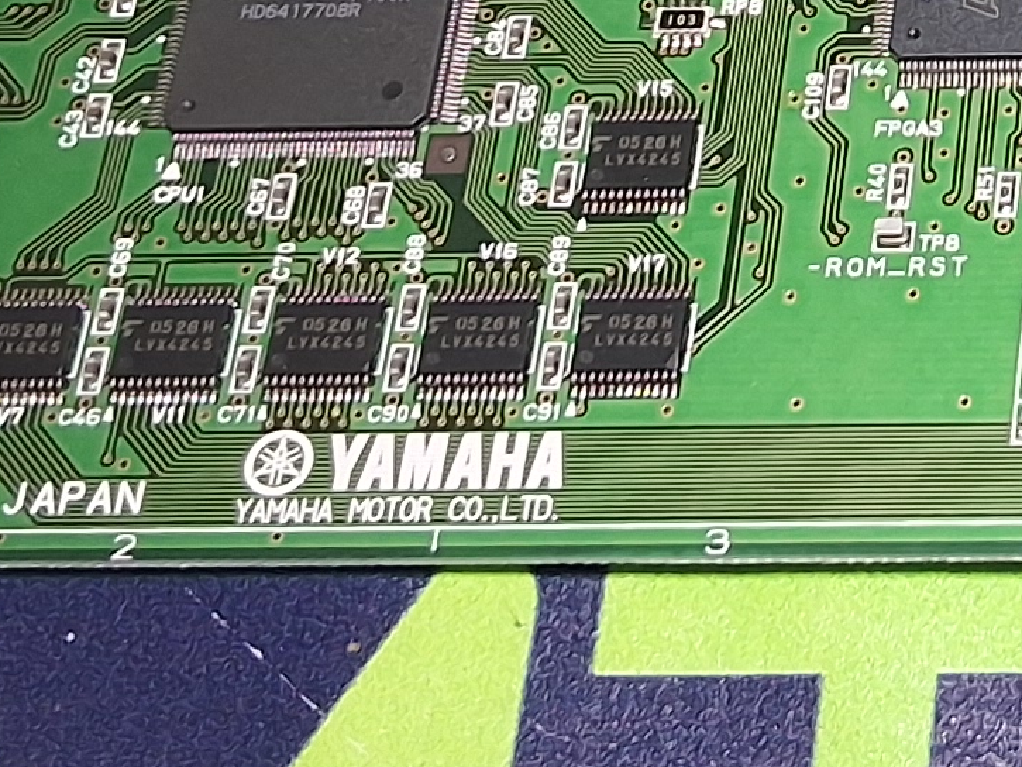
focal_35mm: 126
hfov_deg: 14.6
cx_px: 1538
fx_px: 3721
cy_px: -488
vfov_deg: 11.2
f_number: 1.9
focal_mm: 2.91
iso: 50
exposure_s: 1/40
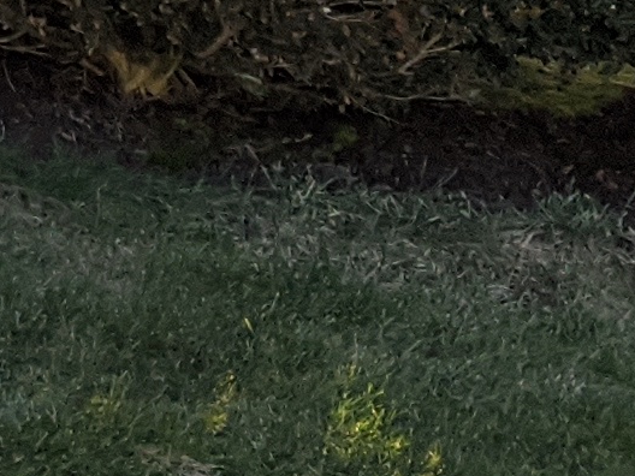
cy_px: -863
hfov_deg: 8.7
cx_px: -931
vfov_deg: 6.6
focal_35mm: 206
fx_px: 3779
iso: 101
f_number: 1.8
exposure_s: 1/652
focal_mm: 4.44
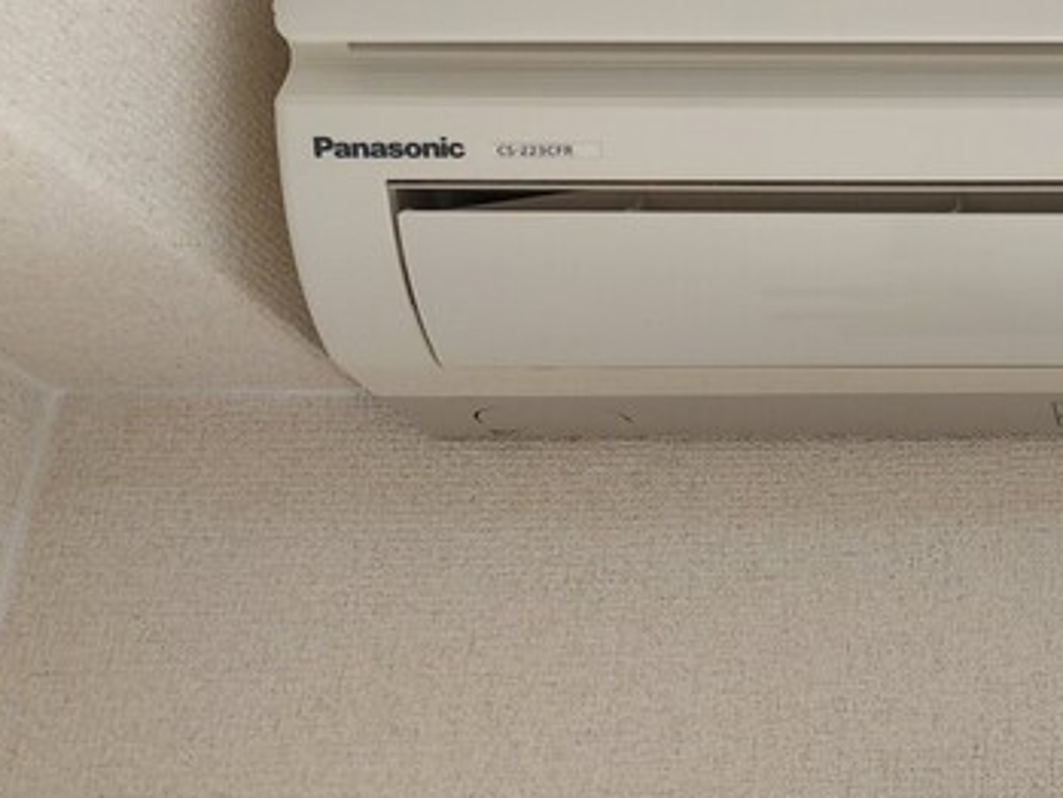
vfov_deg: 21.1
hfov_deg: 26.0
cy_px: -85
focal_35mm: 66
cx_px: 1298
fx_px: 2027
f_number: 1.8
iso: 50
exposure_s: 1/120
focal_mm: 5.23
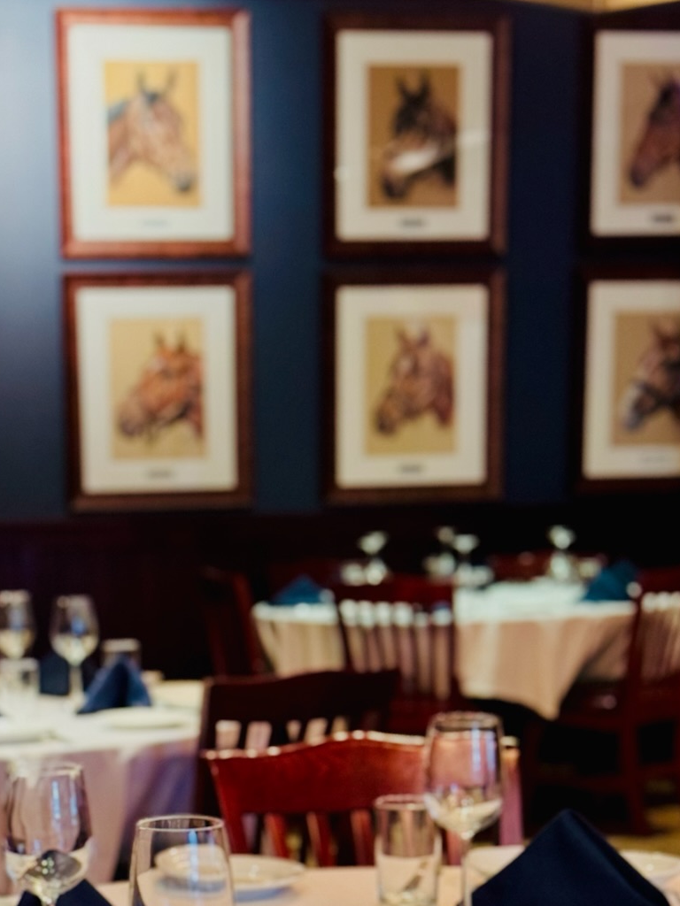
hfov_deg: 15.3
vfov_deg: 19.9
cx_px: 162
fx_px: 2514
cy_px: 885
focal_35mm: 96
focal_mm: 6.76
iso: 500
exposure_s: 1/40
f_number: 1.78
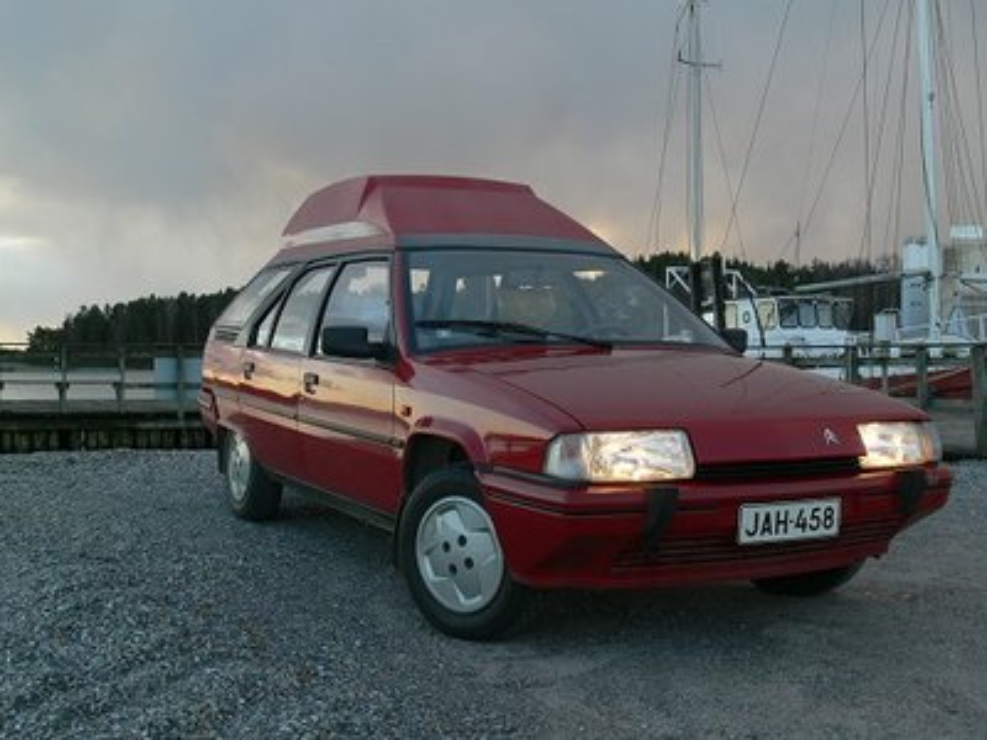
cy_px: 370
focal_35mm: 44
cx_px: 494
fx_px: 1255
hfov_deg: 42.9
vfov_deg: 32.9
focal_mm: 8.7
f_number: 4
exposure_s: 1/80
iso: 80
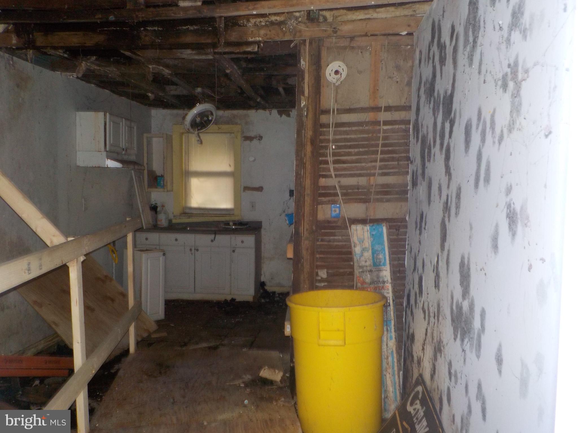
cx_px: 289
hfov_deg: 60.0
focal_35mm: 30
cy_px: 216
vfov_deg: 46.8
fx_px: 501
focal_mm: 4.1
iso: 200
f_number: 3.3
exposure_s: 1/30
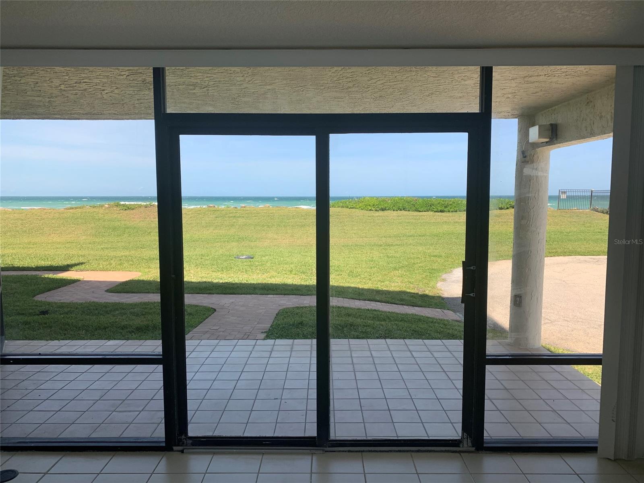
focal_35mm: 26
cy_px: 242
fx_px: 484
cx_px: 322
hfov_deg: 67.3
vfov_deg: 53.1
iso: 25
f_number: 1.8
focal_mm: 4.25
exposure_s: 1/765
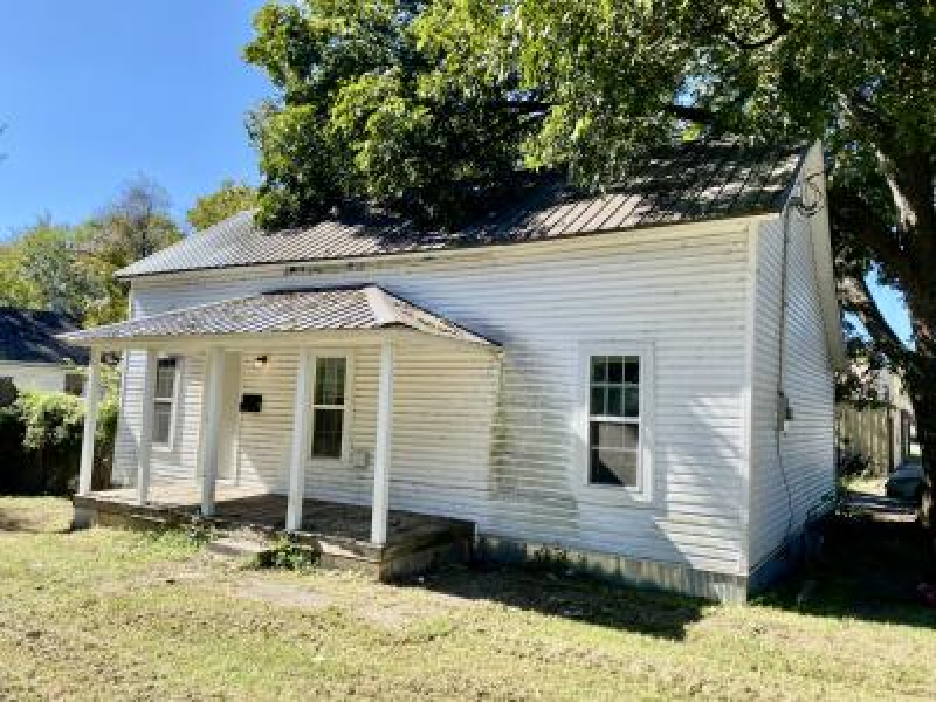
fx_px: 703
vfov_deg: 53.1
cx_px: 468
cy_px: 351
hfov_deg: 67.3
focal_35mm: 26
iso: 32
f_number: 1.8
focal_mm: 4.25
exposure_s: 1/890
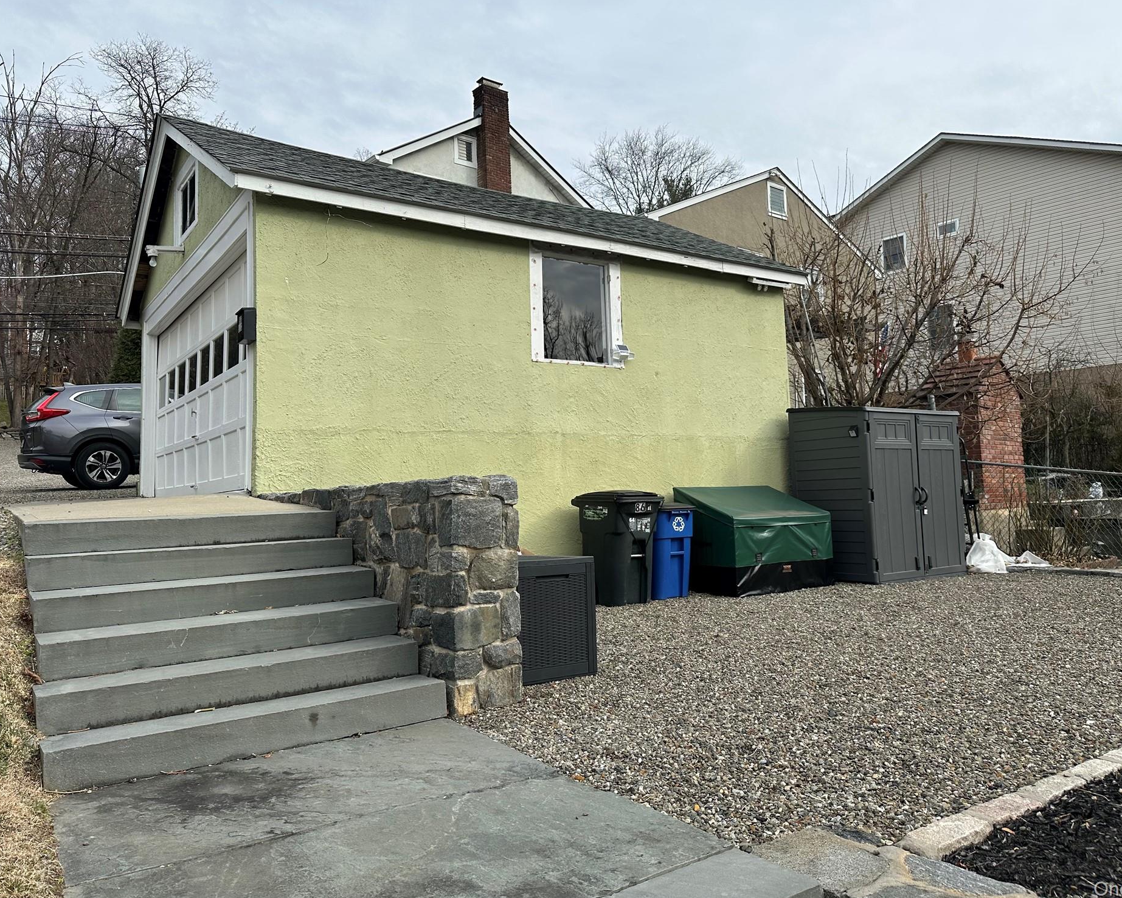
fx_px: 863
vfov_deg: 54.9
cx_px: 595
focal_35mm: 26
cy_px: 436
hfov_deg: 66.0
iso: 80
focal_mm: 6.86
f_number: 1.78
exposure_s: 1/2967
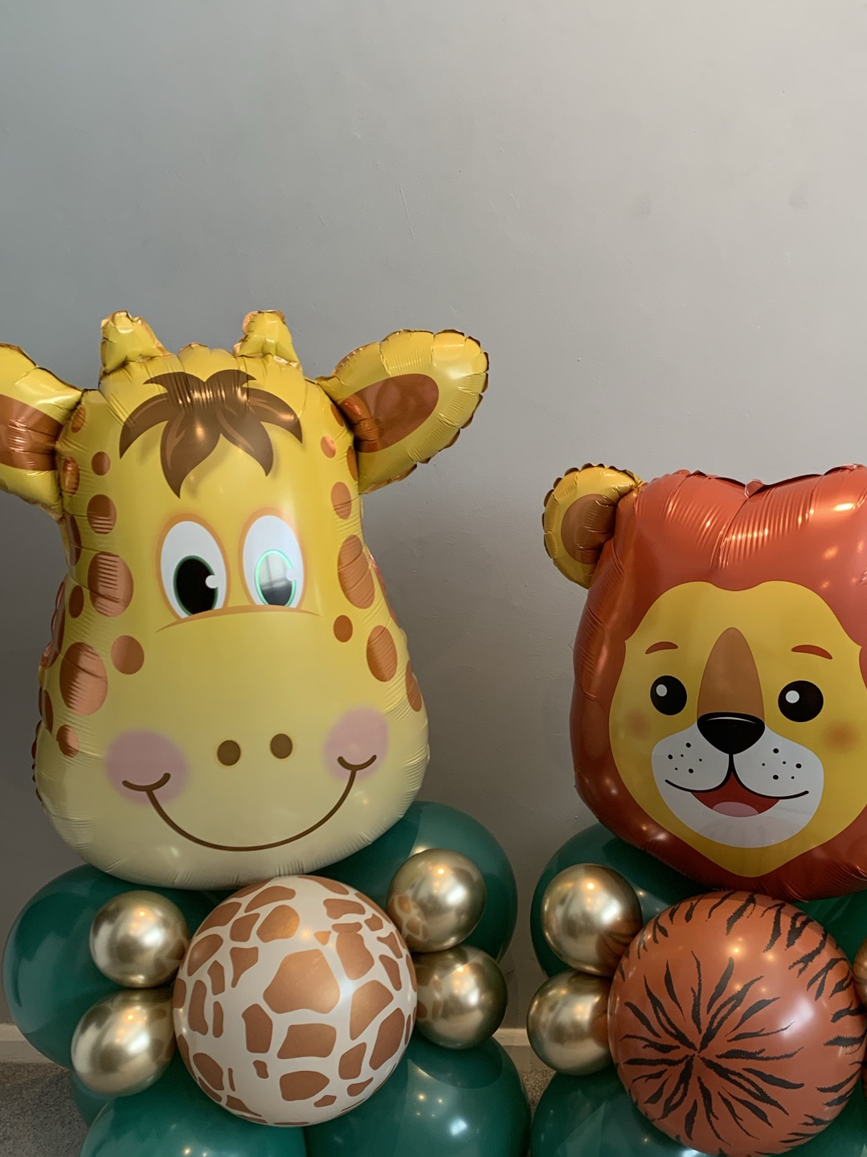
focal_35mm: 37
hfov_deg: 38.5
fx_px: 1236
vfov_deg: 49.6
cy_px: 724
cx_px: 533
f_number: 1.8
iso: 100
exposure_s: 1/50
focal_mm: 4.25
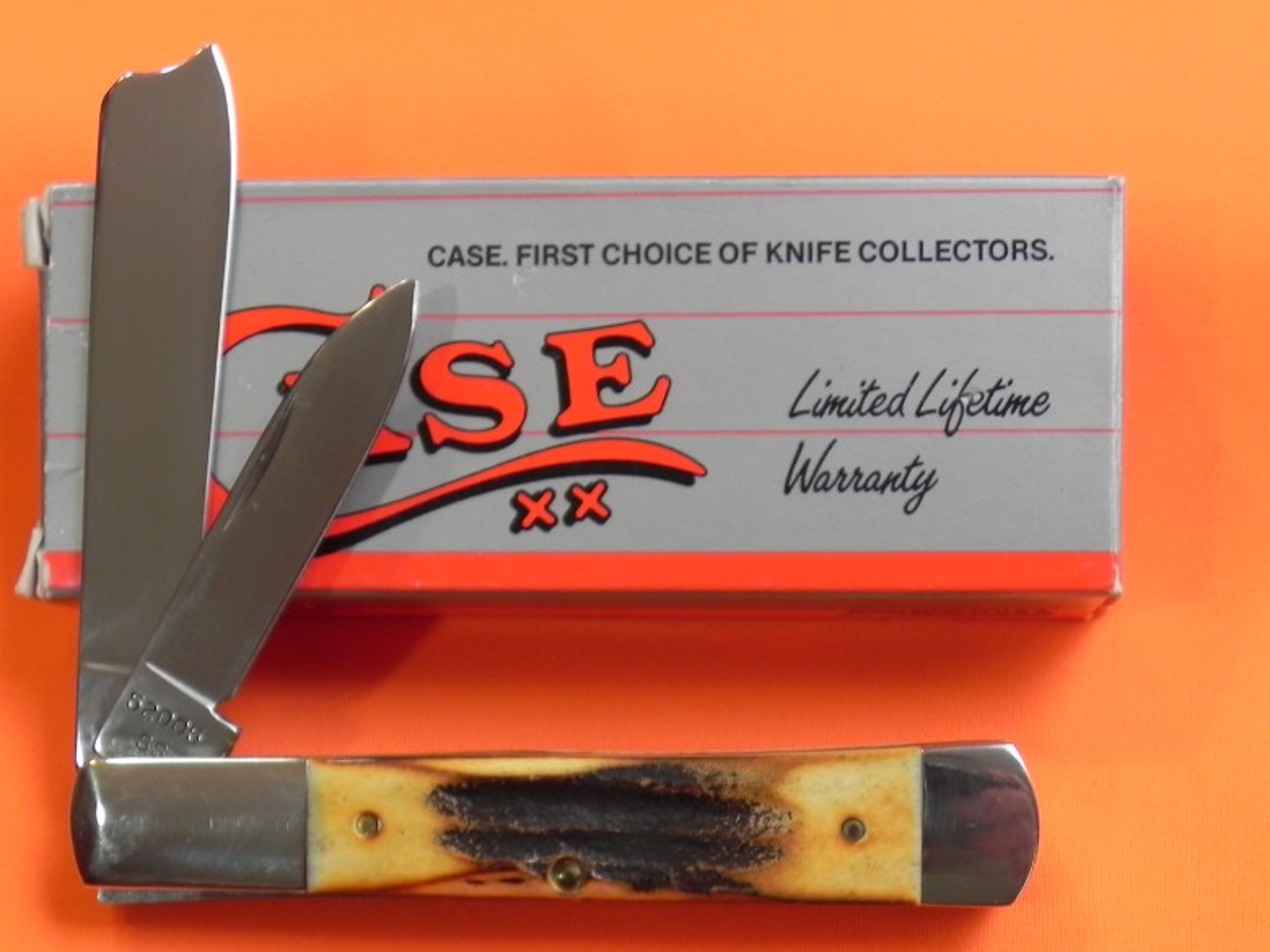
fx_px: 2165
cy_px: 524
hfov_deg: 32.7
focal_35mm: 59
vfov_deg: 24.8
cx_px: 594
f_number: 3.2
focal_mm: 8.2
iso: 160
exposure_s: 1/47
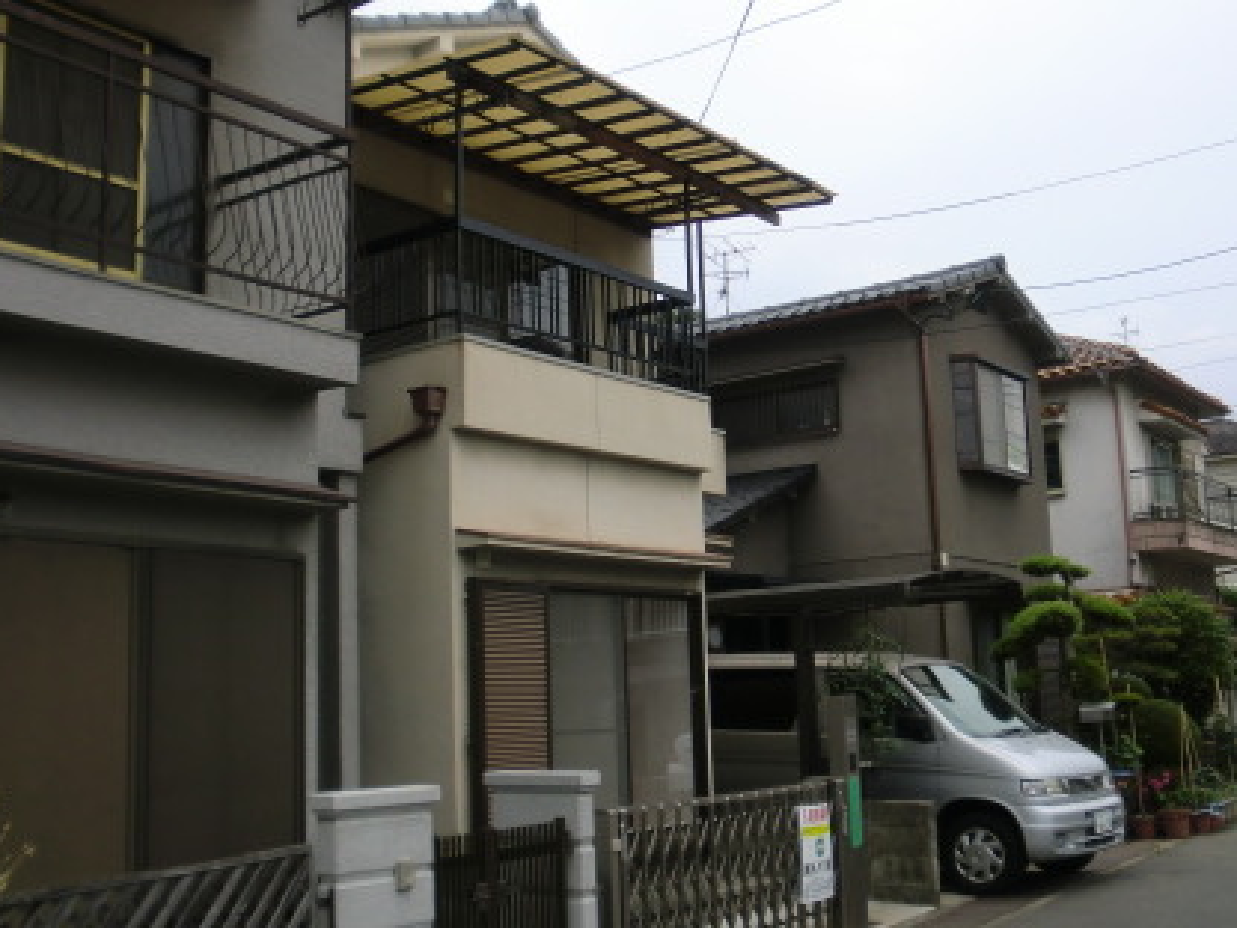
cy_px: 428
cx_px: 630
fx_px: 1429
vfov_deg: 35.9
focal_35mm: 40
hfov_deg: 46.8
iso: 64
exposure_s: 1/800
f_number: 2.6
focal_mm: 4.65
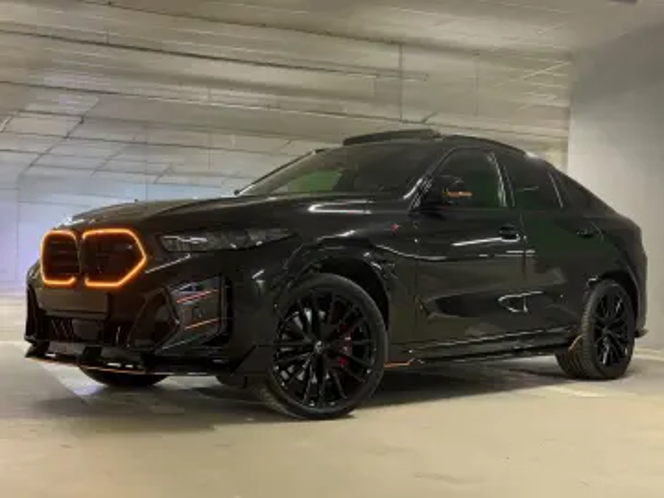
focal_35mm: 48
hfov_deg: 39.7
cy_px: 249
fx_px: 921
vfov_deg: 30.3
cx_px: 332
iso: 400
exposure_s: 1/40
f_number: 1.78
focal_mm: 6.76
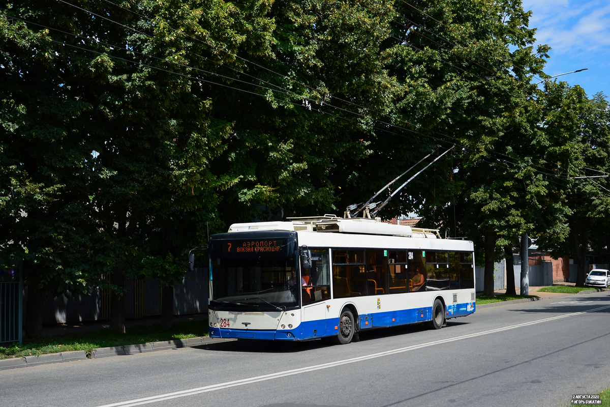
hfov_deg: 41.1
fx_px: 813
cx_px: 305
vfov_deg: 28.1
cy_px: 204
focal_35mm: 48
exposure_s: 1/1000
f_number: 5.6
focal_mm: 32
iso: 200
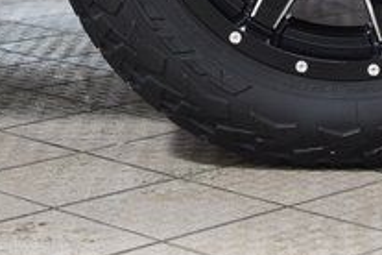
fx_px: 1772
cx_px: 343
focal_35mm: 167
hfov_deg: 12.2
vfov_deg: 8.1
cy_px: -121
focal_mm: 36
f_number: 4
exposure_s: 1/60
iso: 1600
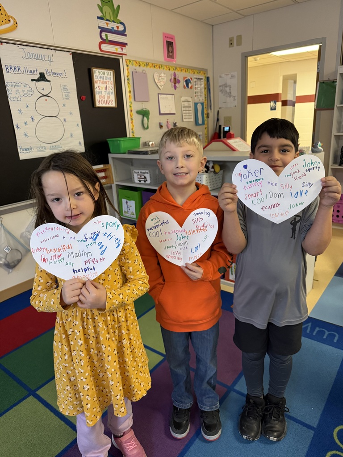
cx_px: 172
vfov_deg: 71.6
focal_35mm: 24
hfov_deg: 56.8
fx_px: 317
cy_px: 228
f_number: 1.78
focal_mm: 6.76
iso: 500
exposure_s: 1/60
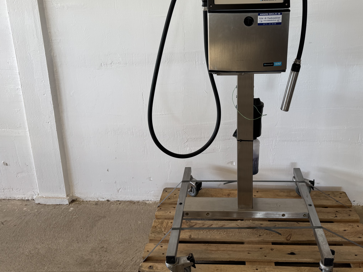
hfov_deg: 53.7
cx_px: 213
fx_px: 357
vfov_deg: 41.2
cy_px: 87
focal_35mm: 34
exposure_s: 1/121
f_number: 1.78
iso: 80
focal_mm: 6.76
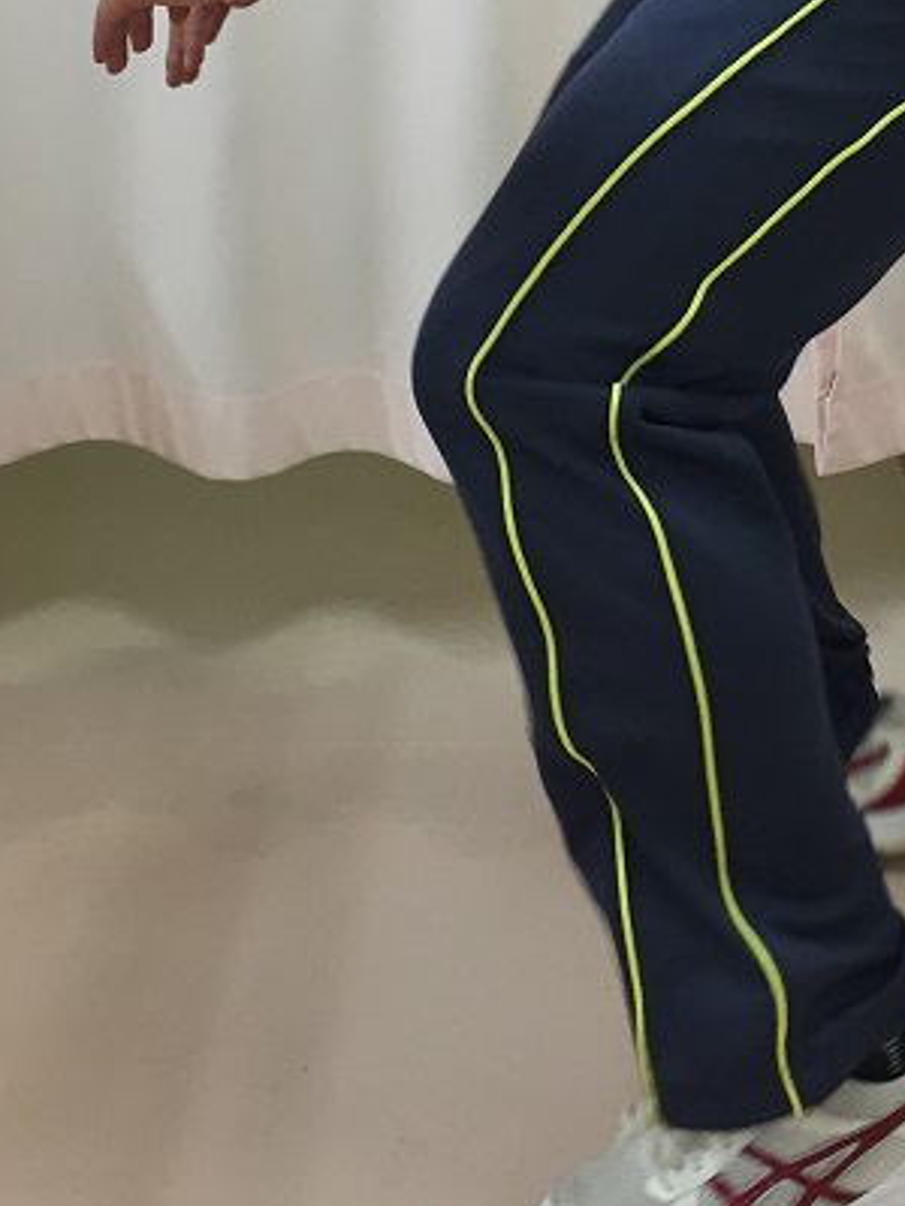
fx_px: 2475
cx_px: 499
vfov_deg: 26.3
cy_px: 72
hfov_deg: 20.7
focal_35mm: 71
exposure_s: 1/30
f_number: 2.2
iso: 40
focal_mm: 4.15
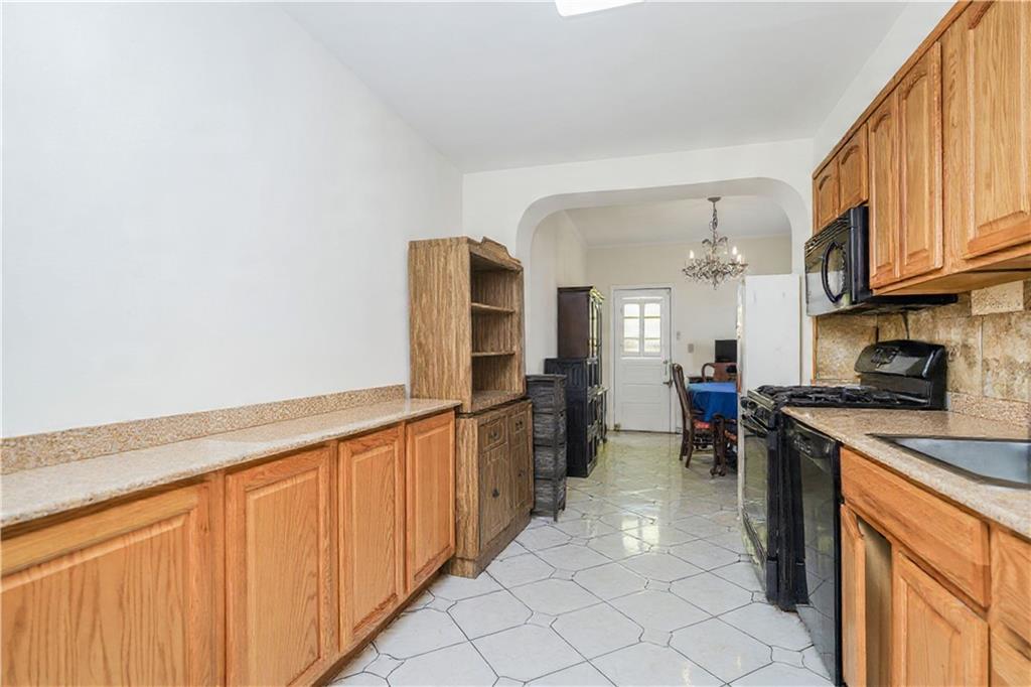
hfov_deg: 88.5
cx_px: 516
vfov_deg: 65.9
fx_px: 530
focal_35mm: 18
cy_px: 344
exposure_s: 1/25
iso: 64
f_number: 4
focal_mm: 18.5
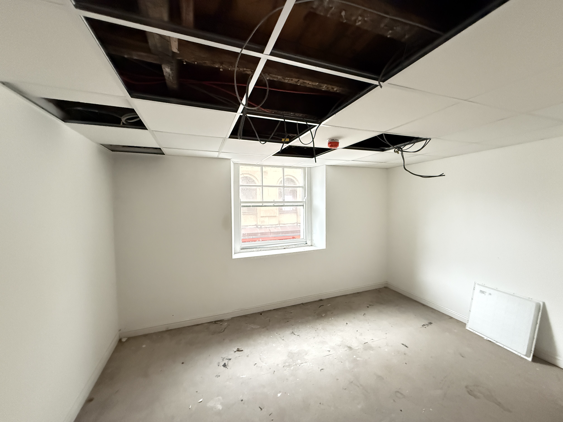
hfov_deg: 102.1
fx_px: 228
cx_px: 282
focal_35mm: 14
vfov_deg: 85.7
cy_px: 211
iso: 1250
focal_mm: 2.22
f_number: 2.2
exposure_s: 1/60
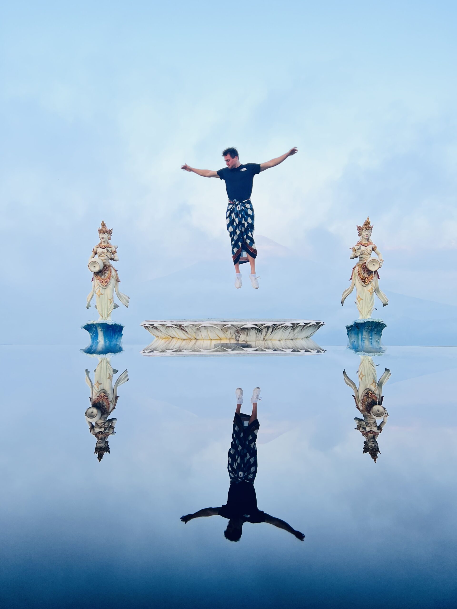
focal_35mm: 26
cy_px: 304
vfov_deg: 67.3
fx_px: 458
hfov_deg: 53.1
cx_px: 228
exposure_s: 1/121
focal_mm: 5.7
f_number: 1.5
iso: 50
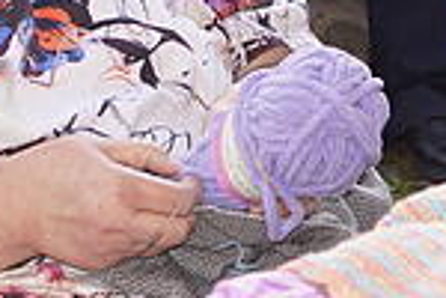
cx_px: 443
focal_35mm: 244
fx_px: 3023
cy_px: -314
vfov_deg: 5.5
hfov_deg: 8.4
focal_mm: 26
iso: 100
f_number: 4.5
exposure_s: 1/80
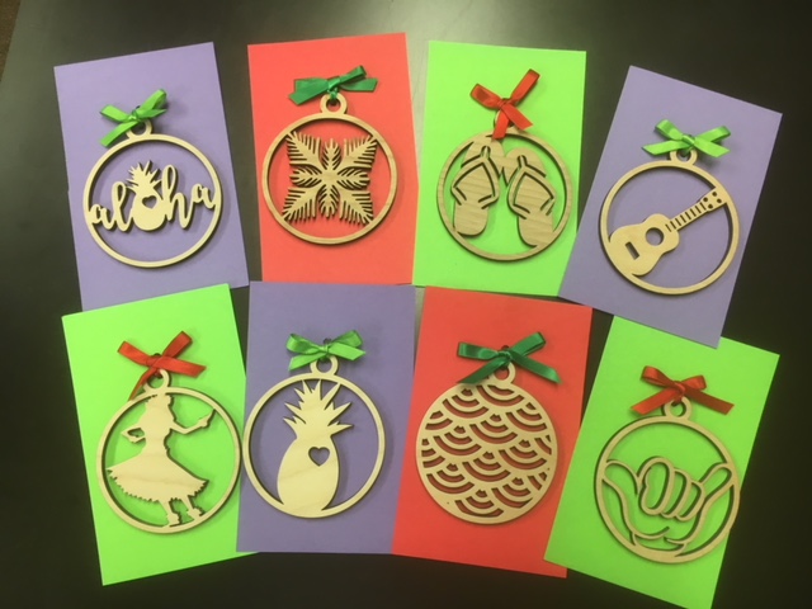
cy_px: 304
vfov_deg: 48.2
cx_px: 406
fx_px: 680
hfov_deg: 61.7
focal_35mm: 29
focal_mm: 4.15
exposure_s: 1/30
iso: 64
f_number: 2.2
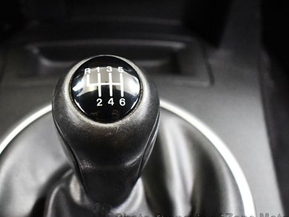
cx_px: 107
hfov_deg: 36.6
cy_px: 87
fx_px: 434
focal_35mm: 52
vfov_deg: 28.0
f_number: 3.5
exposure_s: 1/60
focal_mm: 18
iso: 6400
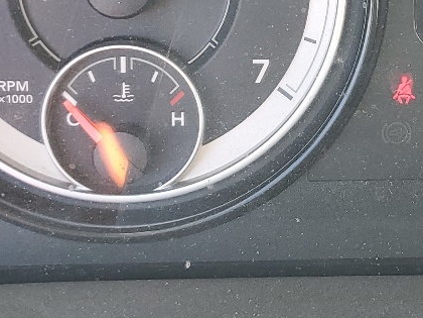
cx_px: 481
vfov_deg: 14.8
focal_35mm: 99
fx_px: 1210
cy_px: 38
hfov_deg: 18.9
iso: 53
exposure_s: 1/120
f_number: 1.5
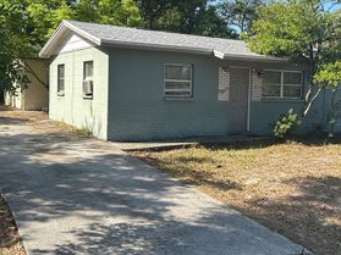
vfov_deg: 33.5
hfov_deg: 43.6
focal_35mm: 43
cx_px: 210
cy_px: 106
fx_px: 423
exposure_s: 1/2070
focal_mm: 6.86
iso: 80
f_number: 1.78
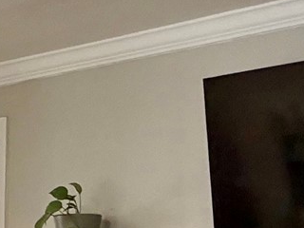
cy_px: 284
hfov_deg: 13.6
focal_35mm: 138
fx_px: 1212
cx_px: -120
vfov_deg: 10.5
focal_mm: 2.69
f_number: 1.9
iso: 250
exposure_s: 1/60
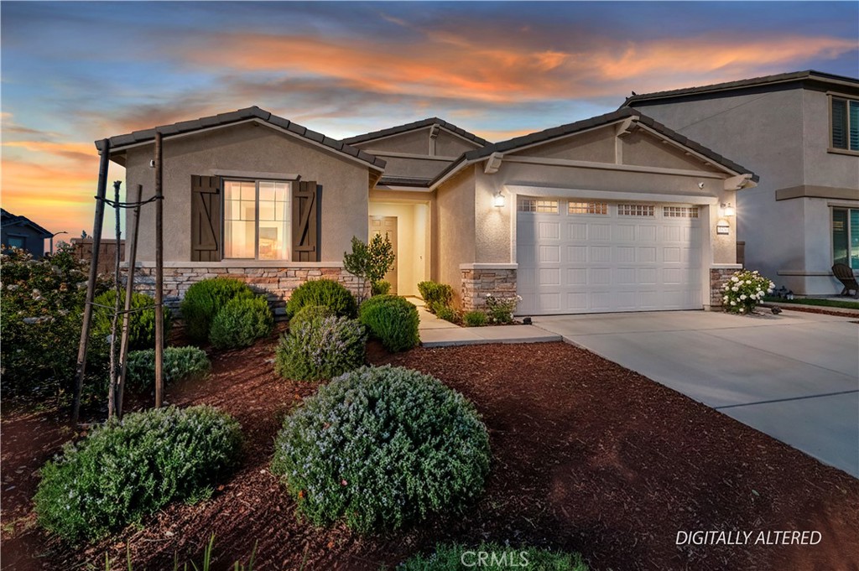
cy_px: 286
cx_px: 430
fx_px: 334
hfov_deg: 104.3
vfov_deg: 81.1
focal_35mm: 14
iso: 500
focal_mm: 14
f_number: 20
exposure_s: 1/160
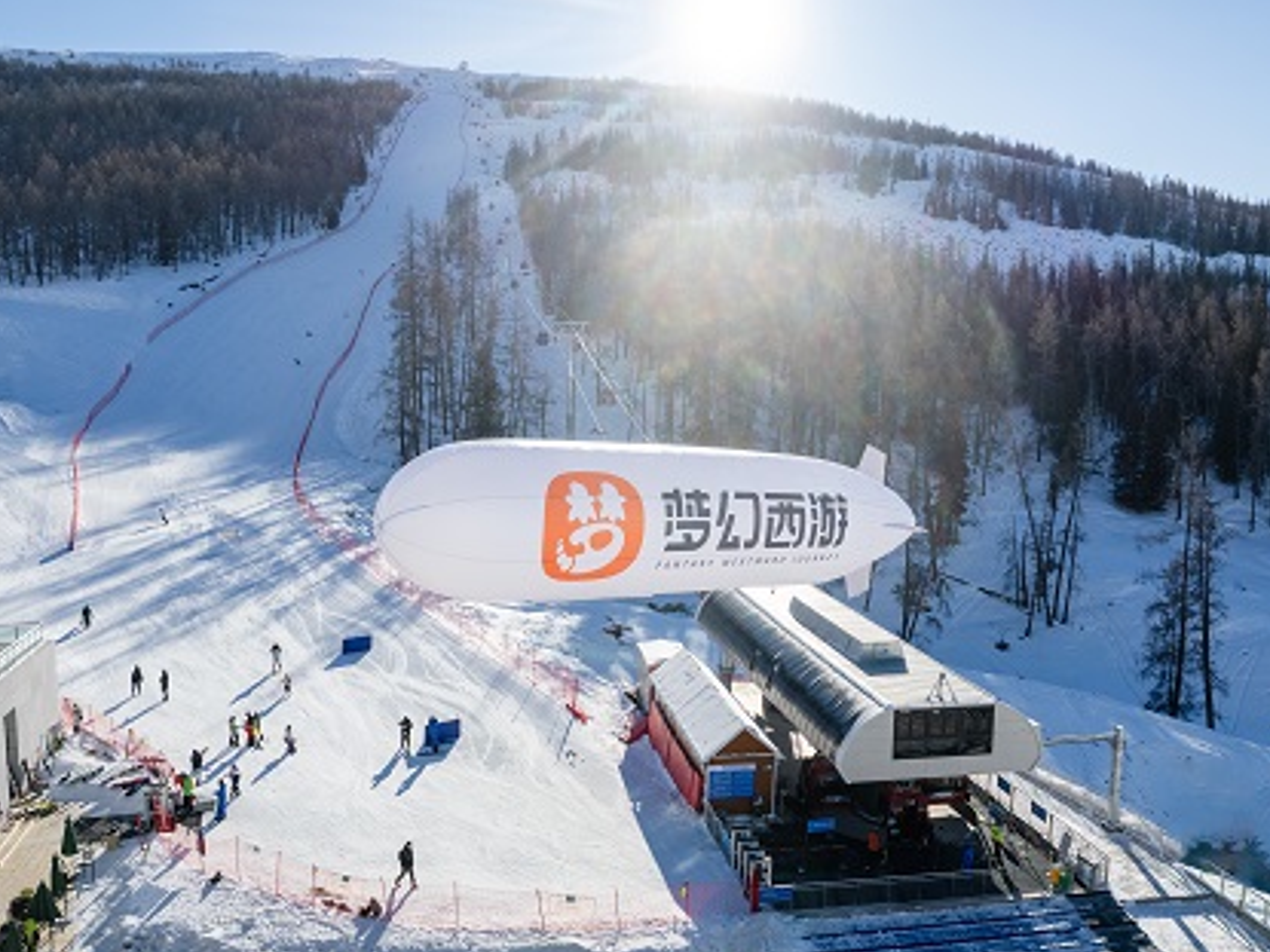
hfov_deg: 63.5
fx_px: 1027
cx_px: 627
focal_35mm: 28
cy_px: 487
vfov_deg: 49.7
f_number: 2.8
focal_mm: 8.38
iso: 140
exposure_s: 1/800
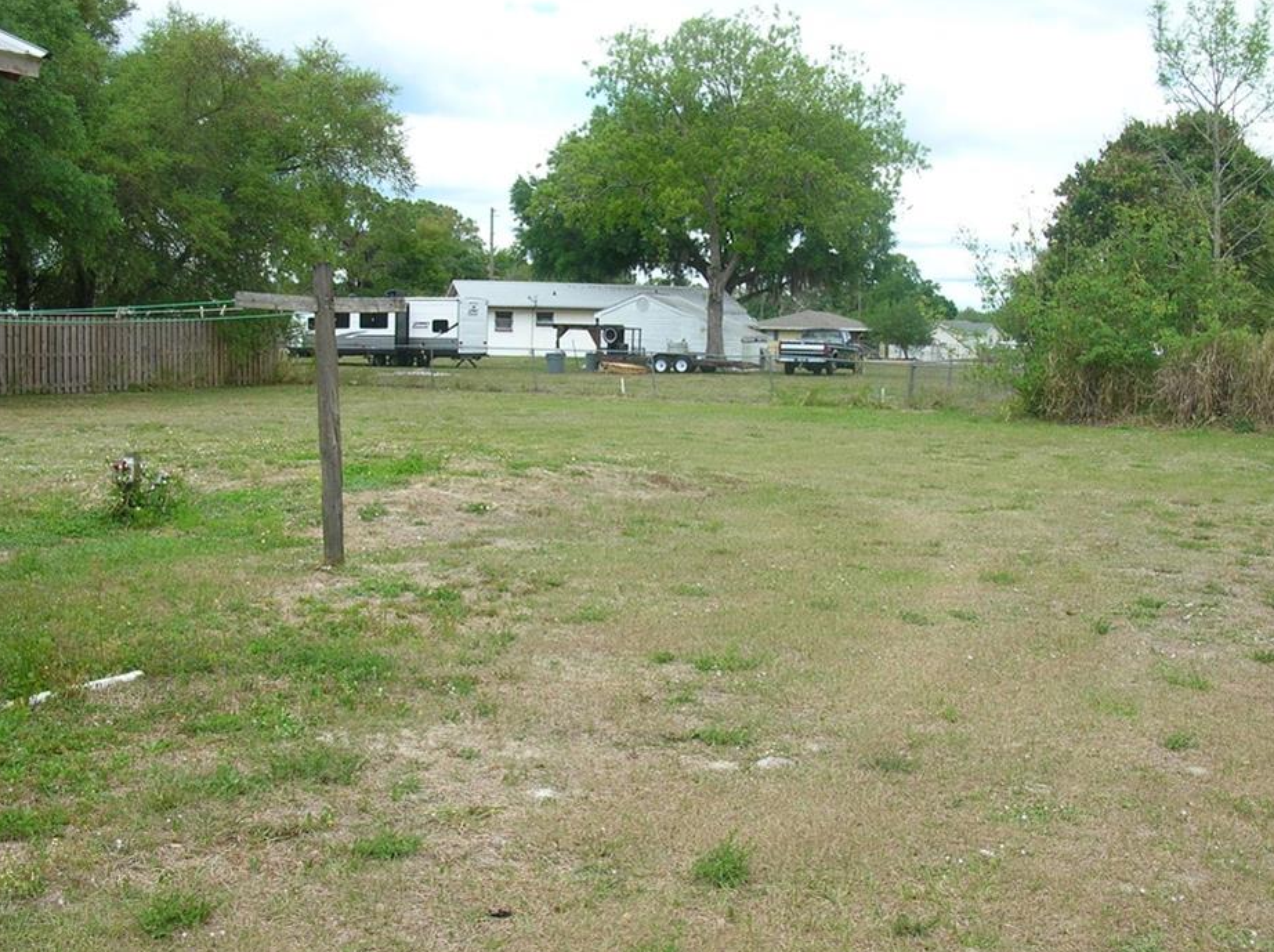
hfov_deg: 46.9
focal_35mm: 40
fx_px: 1470
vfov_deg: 35.9
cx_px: 637
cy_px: 480
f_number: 3.7
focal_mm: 6
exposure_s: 1/262
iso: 50
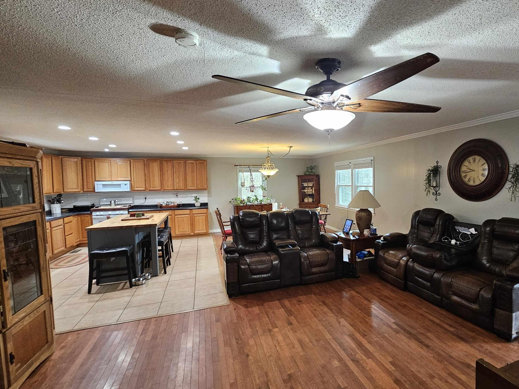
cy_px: 199
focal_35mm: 16
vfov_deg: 78.1
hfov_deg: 93.5
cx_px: 305
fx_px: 240
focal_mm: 2.2
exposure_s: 1/40
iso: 400
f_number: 2.2
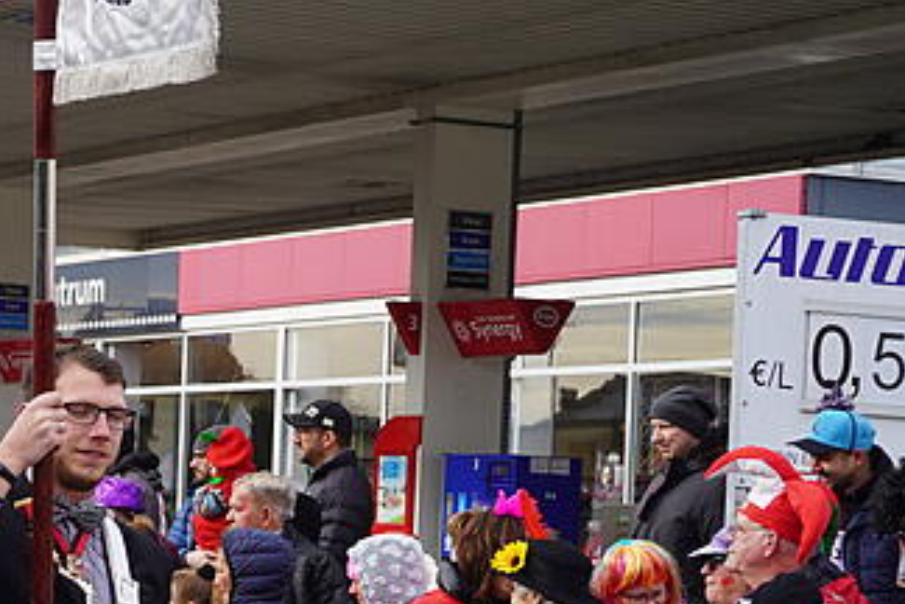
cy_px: 513
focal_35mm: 139
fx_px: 3494
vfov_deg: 9.8
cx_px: -401
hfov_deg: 13.9
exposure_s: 1/125
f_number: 6.3
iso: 100
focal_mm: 48
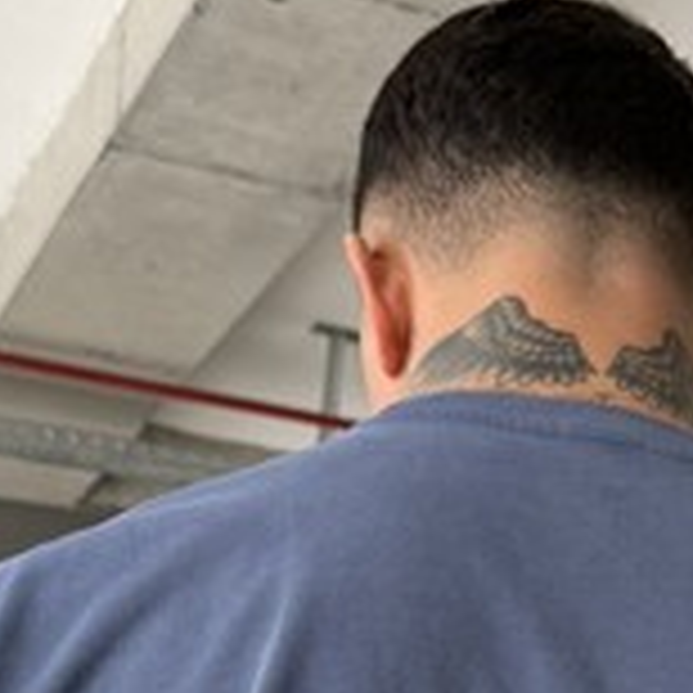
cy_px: 958
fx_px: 2491
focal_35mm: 110
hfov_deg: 15.7
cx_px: 536
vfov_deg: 15.0
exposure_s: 1/137
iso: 64
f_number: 1.78
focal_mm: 6.76
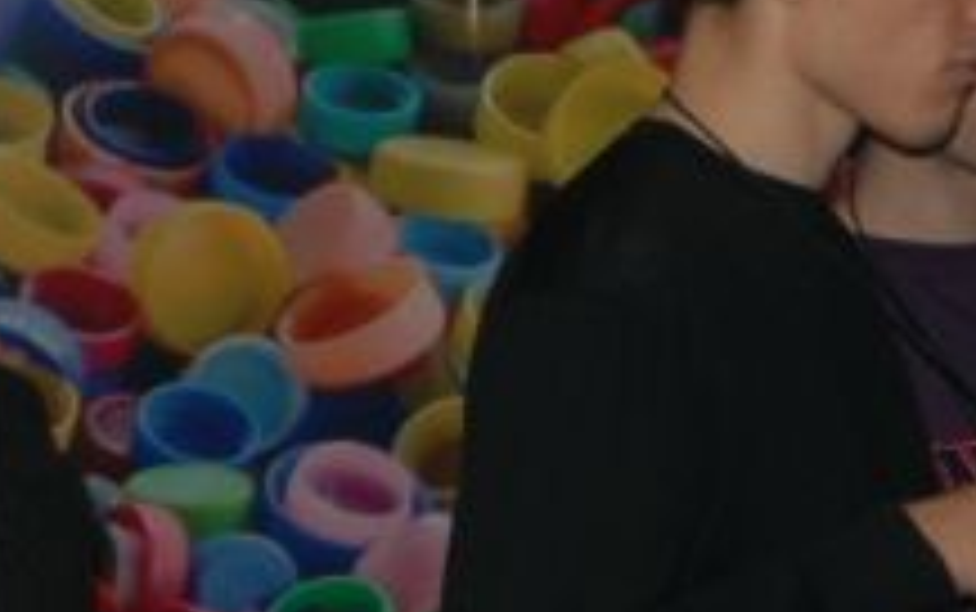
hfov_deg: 8.3
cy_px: 126
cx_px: 1304
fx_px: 6588
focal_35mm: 248
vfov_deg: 5.3
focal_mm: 55
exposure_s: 1/60
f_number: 5.6
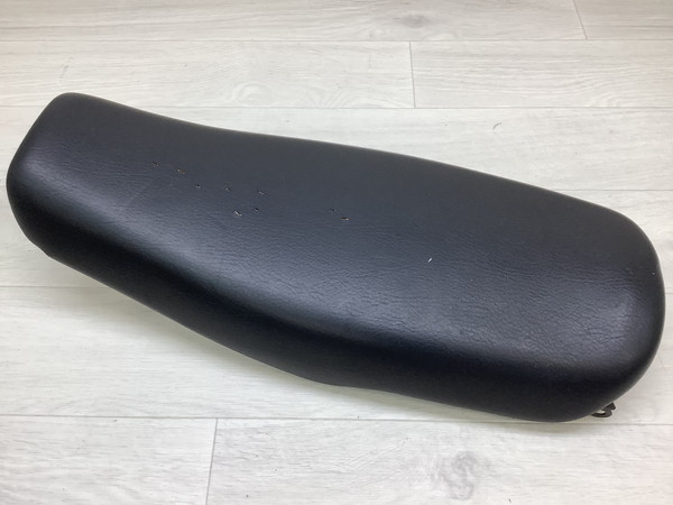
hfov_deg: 58.4
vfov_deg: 45.4
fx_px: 603
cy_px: 252
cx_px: 336
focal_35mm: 31
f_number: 2.4
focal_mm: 3.3
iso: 64
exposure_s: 1/120
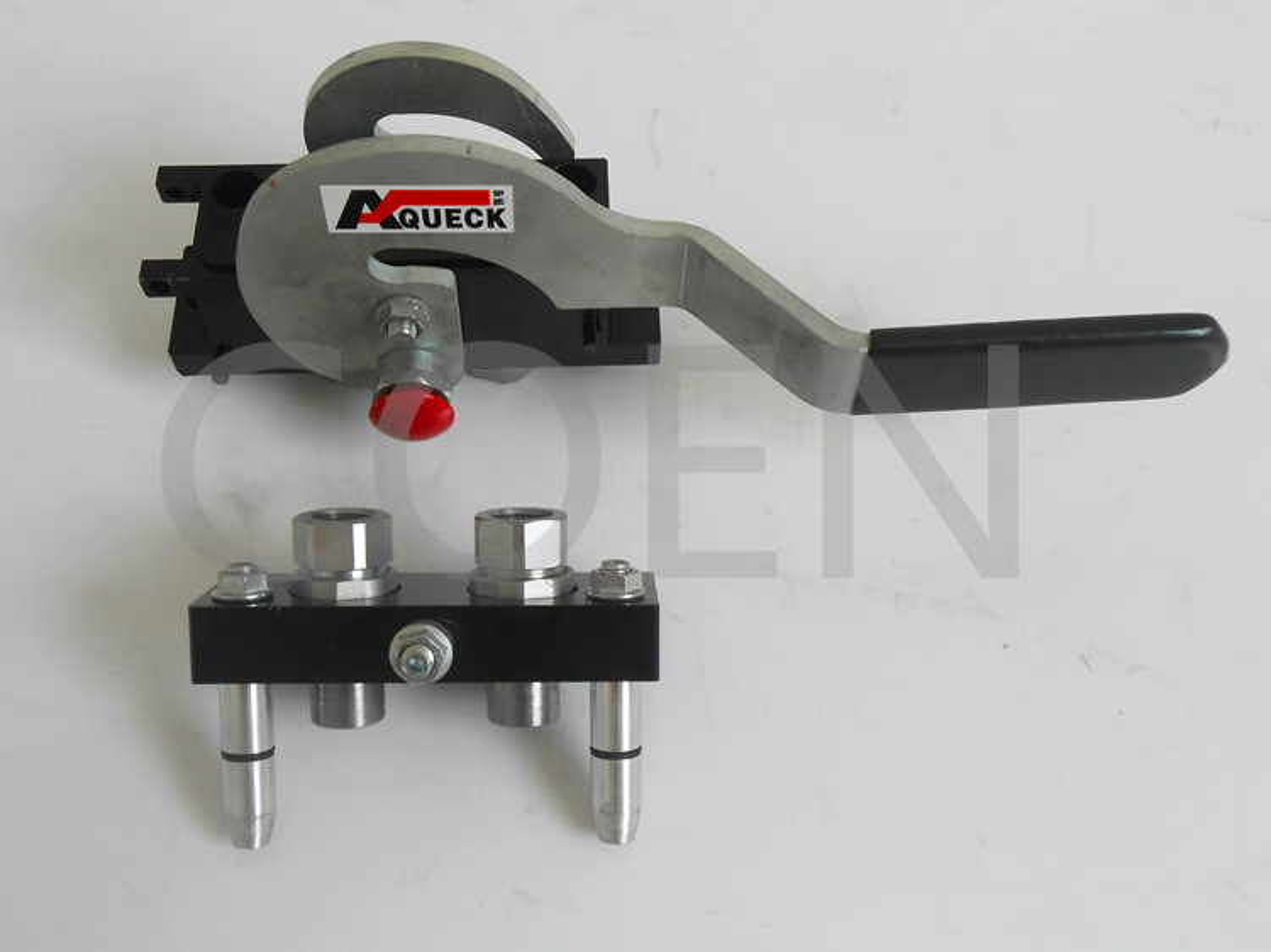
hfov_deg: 49.0
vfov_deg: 37.7
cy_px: 476
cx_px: 636
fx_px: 1395
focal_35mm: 38
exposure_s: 1/40
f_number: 4.2
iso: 80
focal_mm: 6.8
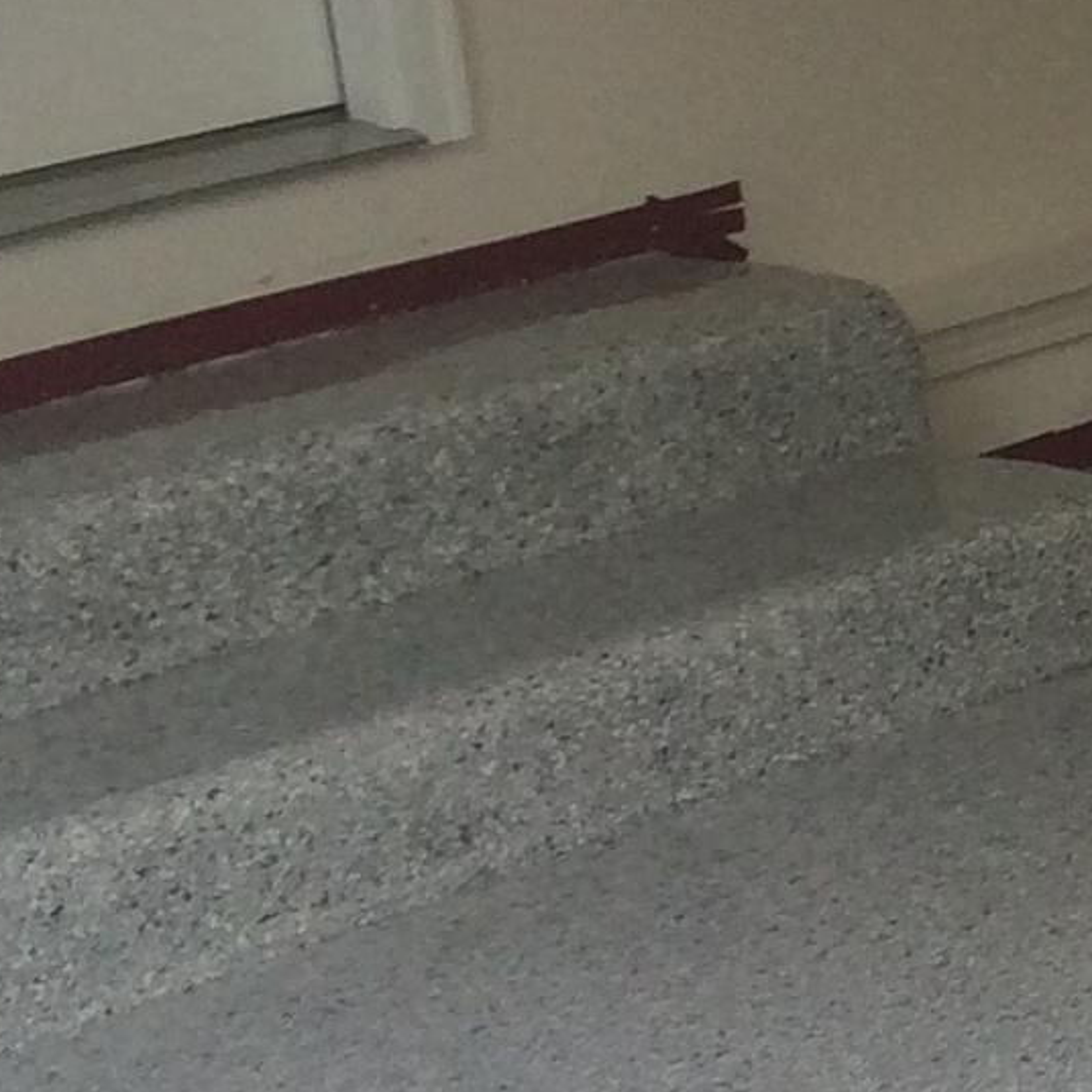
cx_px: 2968
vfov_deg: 11.2
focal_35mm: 156
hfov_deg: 9.4
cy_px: 915
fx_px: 5568
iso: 32
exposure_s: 1/225
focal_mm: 4.15
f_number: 2.2
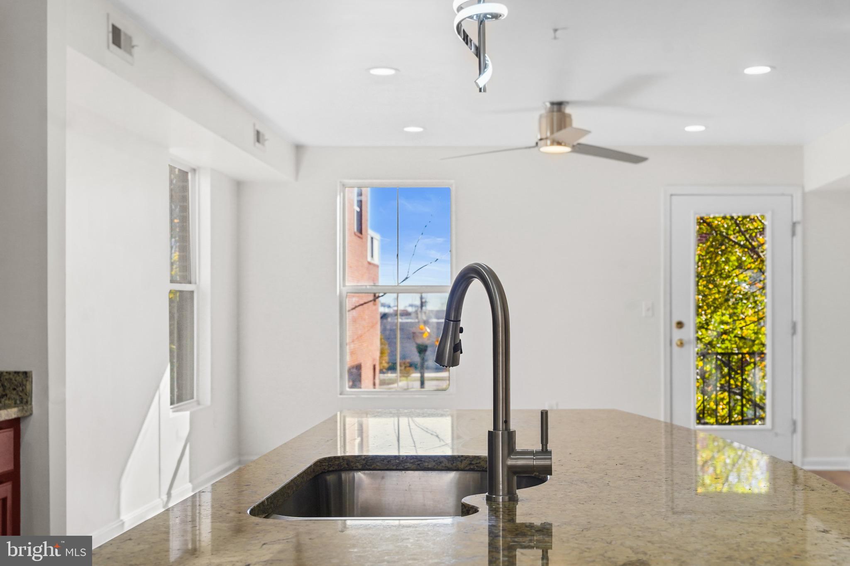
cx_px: 425
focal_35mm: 44
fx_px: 1036
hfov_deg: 44.6
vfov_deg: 30.6
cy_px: 283
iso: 640
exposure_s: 1/160
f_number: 5.6
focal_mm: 43.9
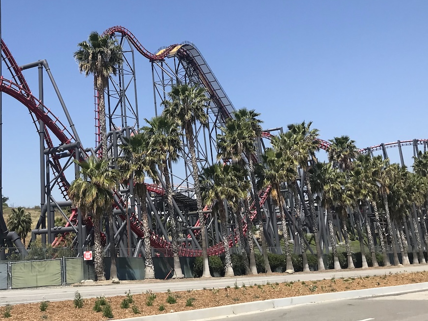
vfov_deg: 29.7
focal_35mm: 48
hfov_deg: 38.9
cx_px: 125
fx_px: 593
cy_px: 73
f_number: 1.8
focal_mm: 3.99
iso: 20
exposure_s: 1/2817
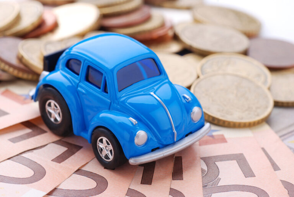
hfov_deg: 15.2
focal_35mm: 135
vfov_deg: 10.2
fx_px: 1104
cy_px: 98
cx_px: 147
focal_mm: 90
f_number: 14
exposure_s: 1/80
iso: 100
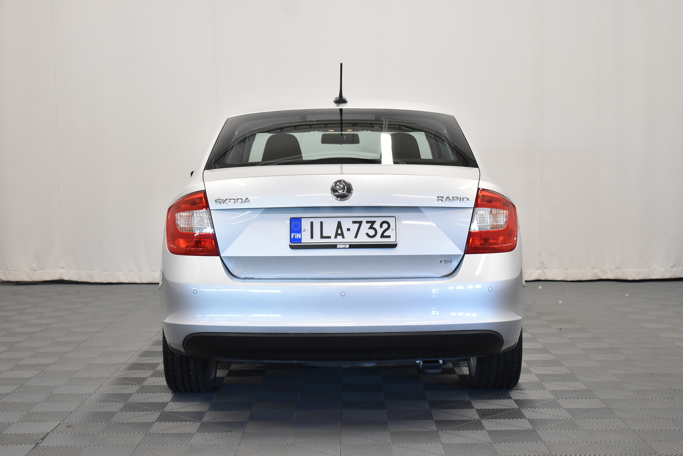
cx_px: 342
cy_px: 228
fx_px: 1082
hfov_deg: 35.0
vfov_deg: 23.8
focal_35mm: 57
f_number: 4.8
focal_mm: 38
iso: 1100
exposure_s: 1/60
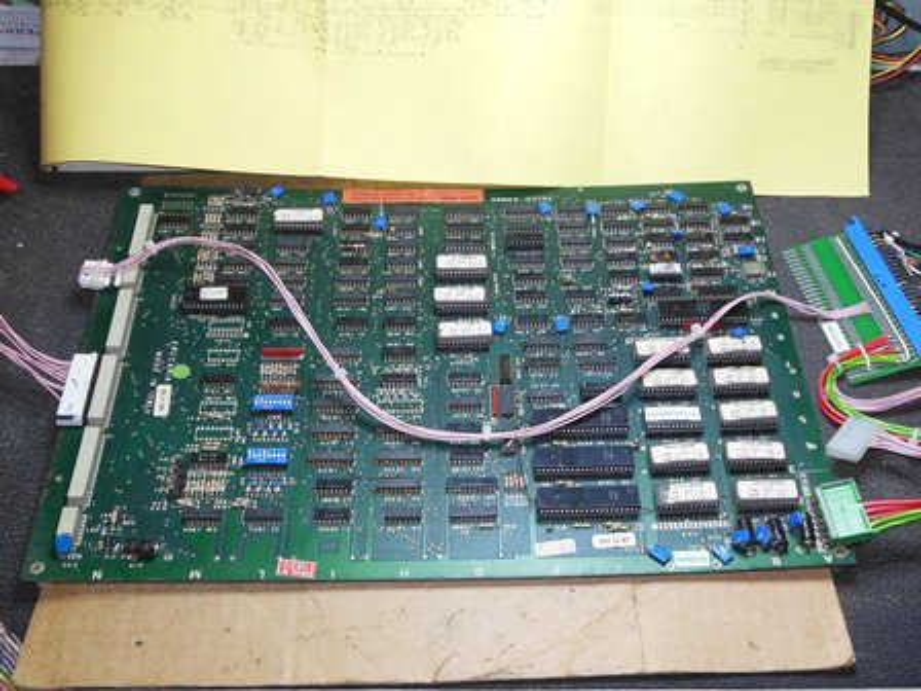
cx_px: 460
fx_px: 878
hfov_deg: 55.4
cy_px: 346
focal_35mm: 33
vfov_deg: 42.9
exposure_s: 1/30
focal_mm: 6
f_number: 3.5
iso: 250
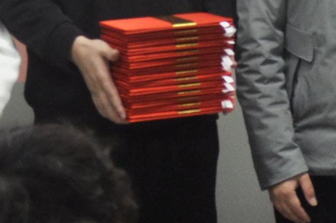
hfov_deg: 8.5
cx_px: 7
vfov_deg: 5.5
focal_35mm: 240
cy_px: -277
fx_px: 2237
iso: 400
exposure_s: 1/40
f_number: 3.8
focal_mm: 22
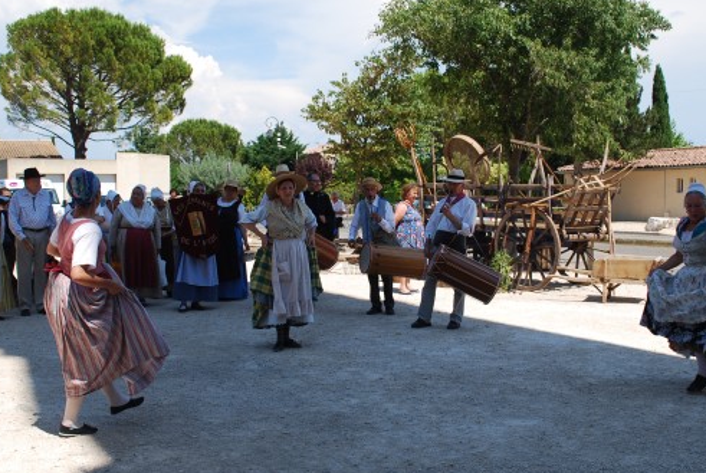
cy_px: 226
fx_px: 845
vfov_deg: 31.3
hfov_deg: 45.4
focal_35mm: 43
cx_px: 370
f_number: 8
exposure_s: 1/200
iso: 100
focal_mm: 22
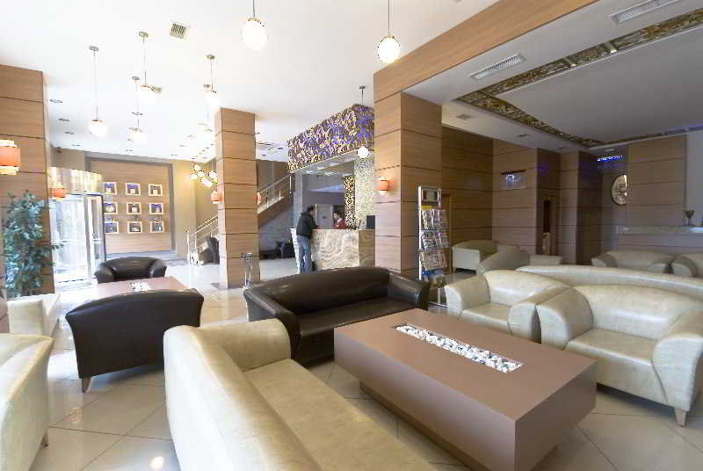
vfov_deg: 77.5
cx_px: 352
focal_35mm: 15
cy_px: 236
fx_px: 293
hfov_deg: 100.3
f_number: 4
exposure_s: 1/15
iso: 200
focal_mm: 10
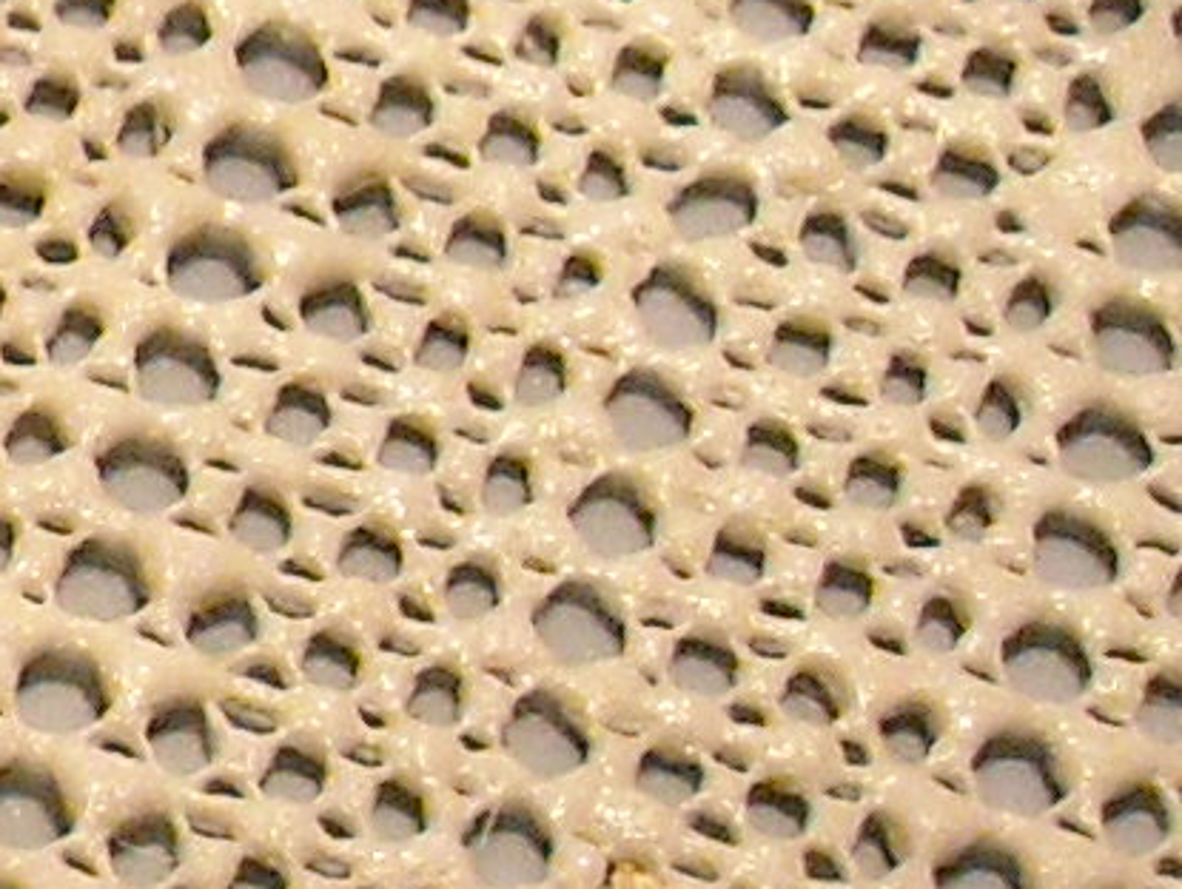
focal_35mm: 275
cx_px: -2919
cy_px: 576
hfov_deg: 6.3
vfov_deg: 5.4
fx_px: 9398
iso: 336
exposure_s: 1/250
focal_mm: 5.7
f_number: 2.8
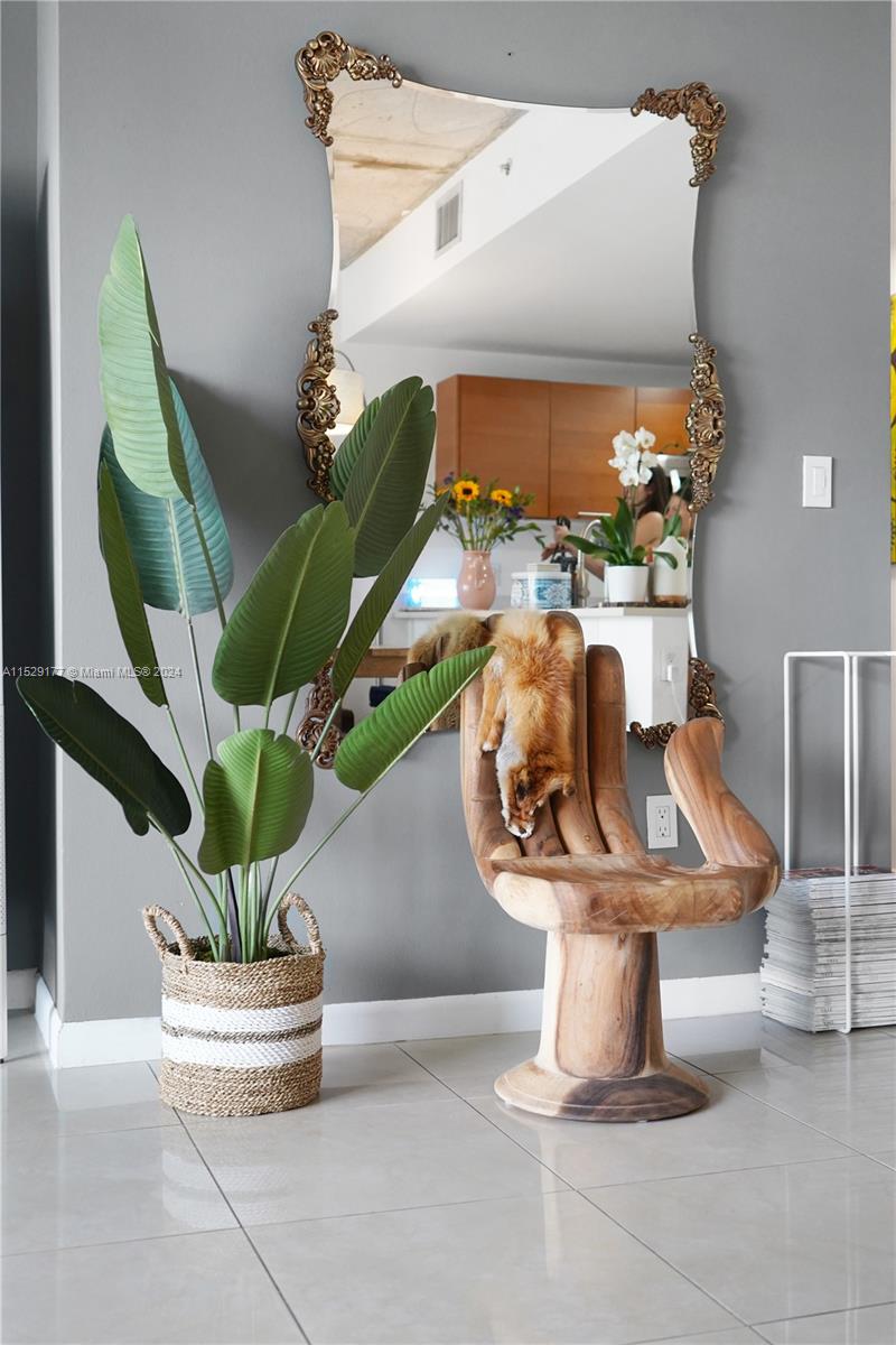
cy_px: 672
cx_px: 448
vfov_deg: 50.7
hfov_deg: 35.1
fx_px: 1419
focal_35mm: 38
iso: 1600
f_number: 4
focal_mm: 38
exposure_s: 1/160
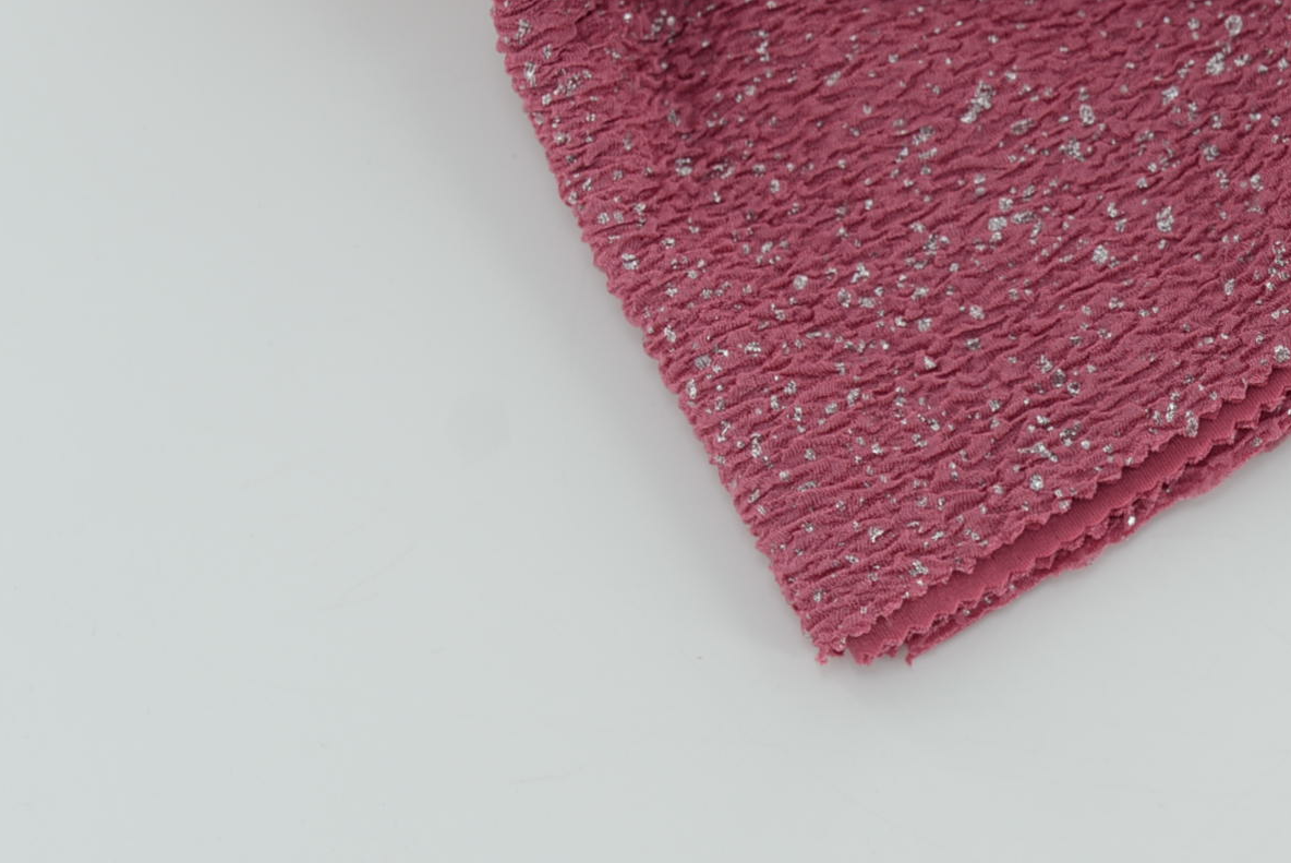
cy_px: 309
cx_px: 1303
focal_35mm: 127
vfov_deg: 10.8
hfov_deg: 15.8
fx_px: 4557
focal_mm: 50
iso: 100
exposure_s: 1/160
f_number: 4
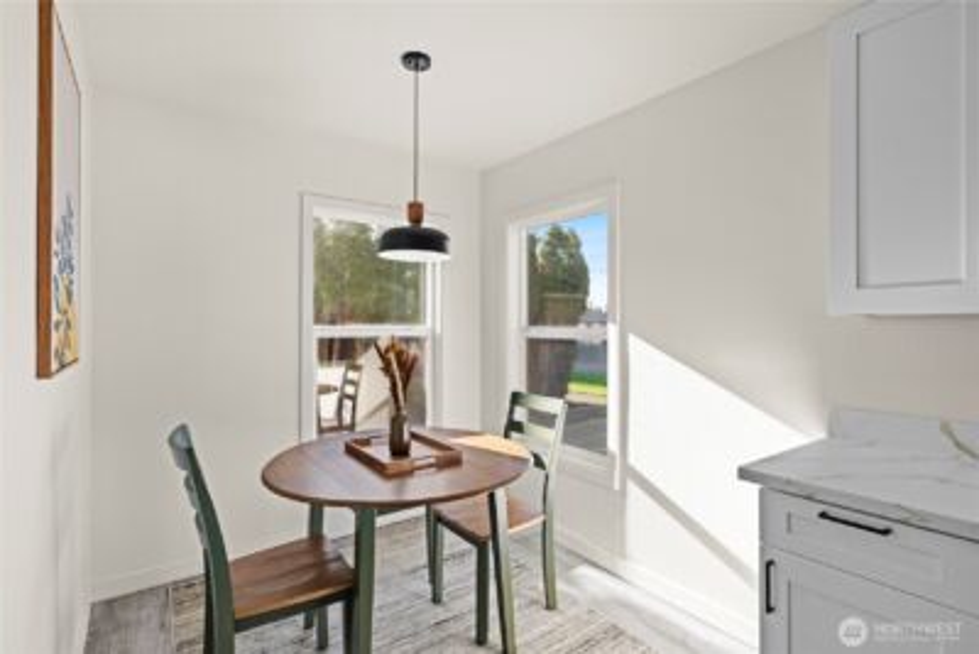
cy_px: 327
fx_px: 476
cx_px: 490
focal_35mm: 18
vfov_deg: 68.9
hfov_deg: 91.6
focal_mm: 17.5
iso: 200
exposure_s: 1/40
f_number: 8
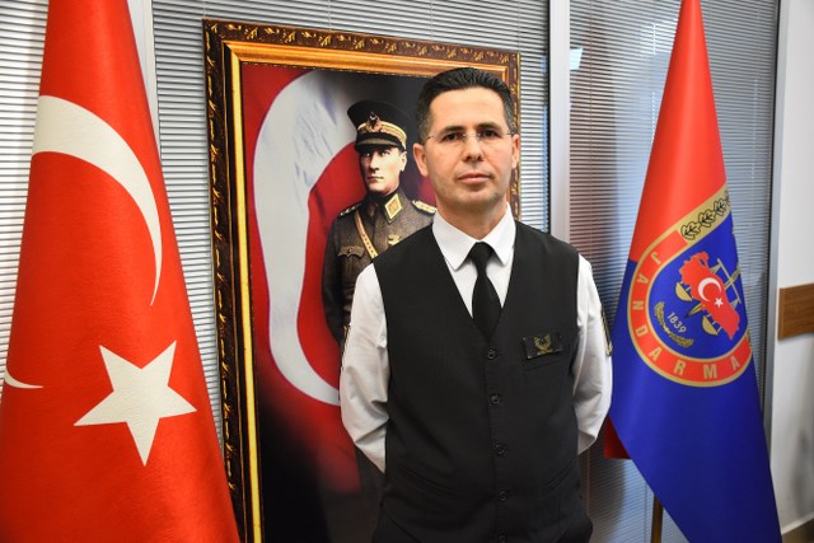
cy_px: 272
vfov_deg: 38.4
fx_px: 780
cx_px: 407
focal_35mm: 34
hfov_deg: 55.1
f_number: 5
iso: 1000
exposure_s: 1/100
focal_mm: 23
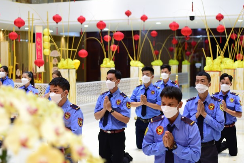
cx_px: 122
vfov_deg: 25.1
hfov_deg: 36.9
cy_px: 80
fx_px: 366
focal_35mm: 54
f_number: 2.5
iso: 1000
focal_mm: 50
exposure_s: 1/125
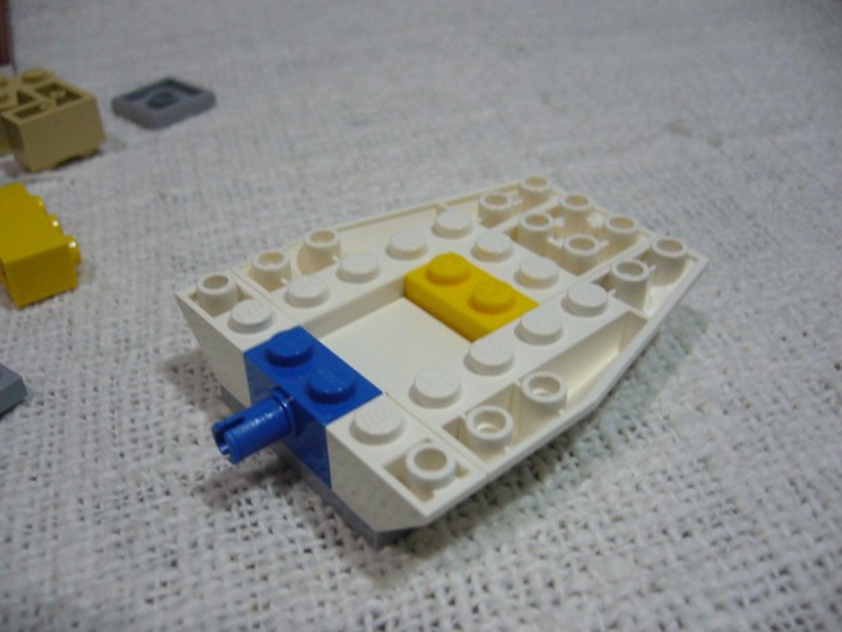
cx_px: 421
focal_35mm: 35
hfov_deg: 52.6
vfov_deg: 40.7
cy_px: 316
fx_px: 851
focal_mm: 5.8
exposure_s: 1/13
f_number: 2.8
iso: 200
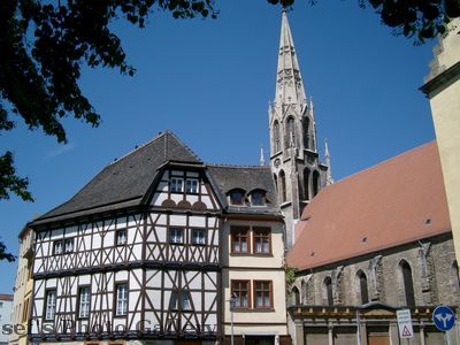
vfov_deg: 38.7
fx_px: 492
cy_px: 172
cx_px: 230
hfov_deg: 50.1
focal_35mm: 37
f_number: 5
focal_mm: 7.6
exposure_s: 1/1000
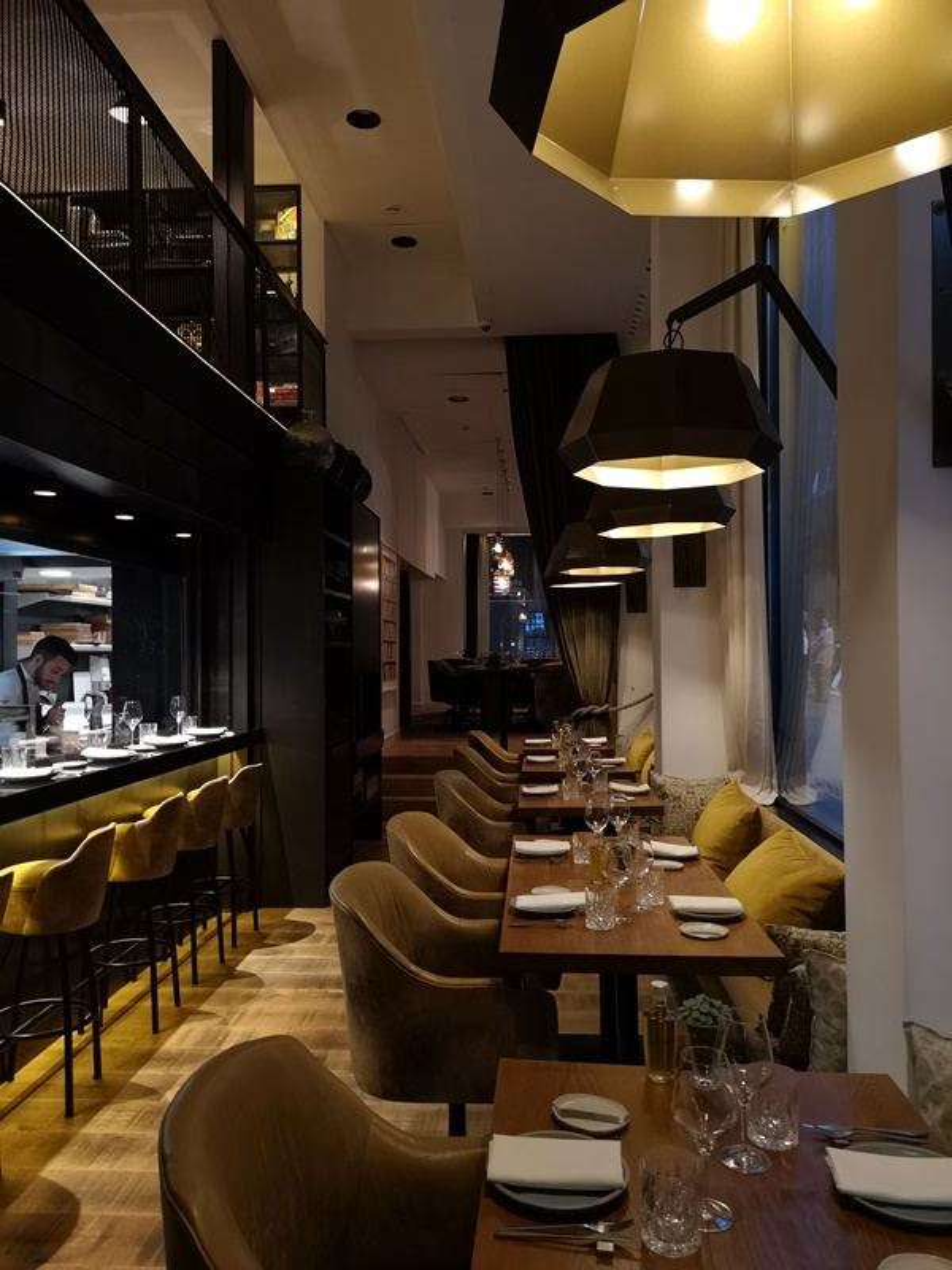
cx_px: 476
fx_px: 990
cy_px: 635
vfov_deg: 65.3
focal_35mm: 27
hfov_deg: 51.4
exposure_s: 1/25
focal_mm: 3.95
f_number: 1.8
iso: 320
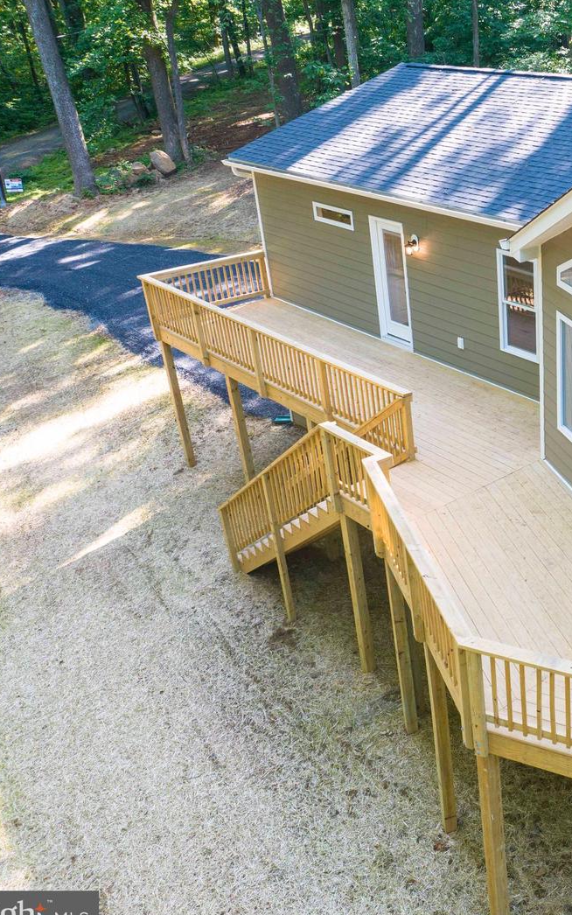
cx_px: 575
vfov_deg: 55.3
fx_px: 873
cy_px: 470
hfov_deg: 33.2
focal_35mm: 35
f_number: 2.8
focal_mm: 12.29
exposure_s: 1/120
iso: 200
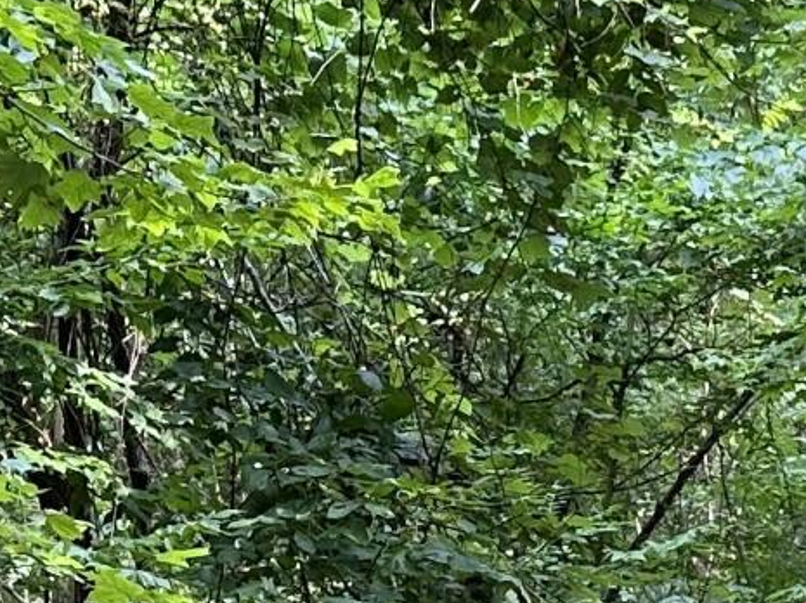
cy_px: 1119
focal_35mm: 155
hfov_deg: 12.7
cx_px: 482
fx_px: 3606
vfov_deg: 9.1
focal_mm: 6.86
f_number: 1.78
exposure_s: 1/121
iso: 100
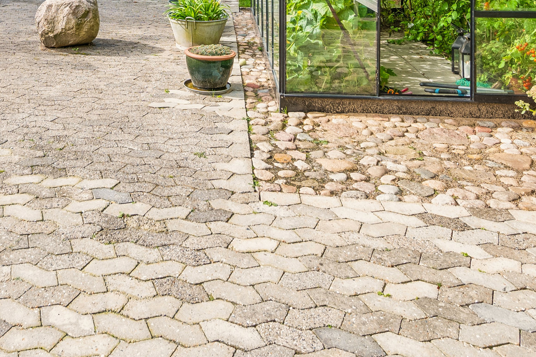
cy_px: -94
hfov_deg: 46.2
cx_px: 127
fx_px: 600
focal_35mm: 40
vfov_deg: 28.0
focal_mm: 15.5
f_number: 5
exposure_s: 1/160
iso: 100
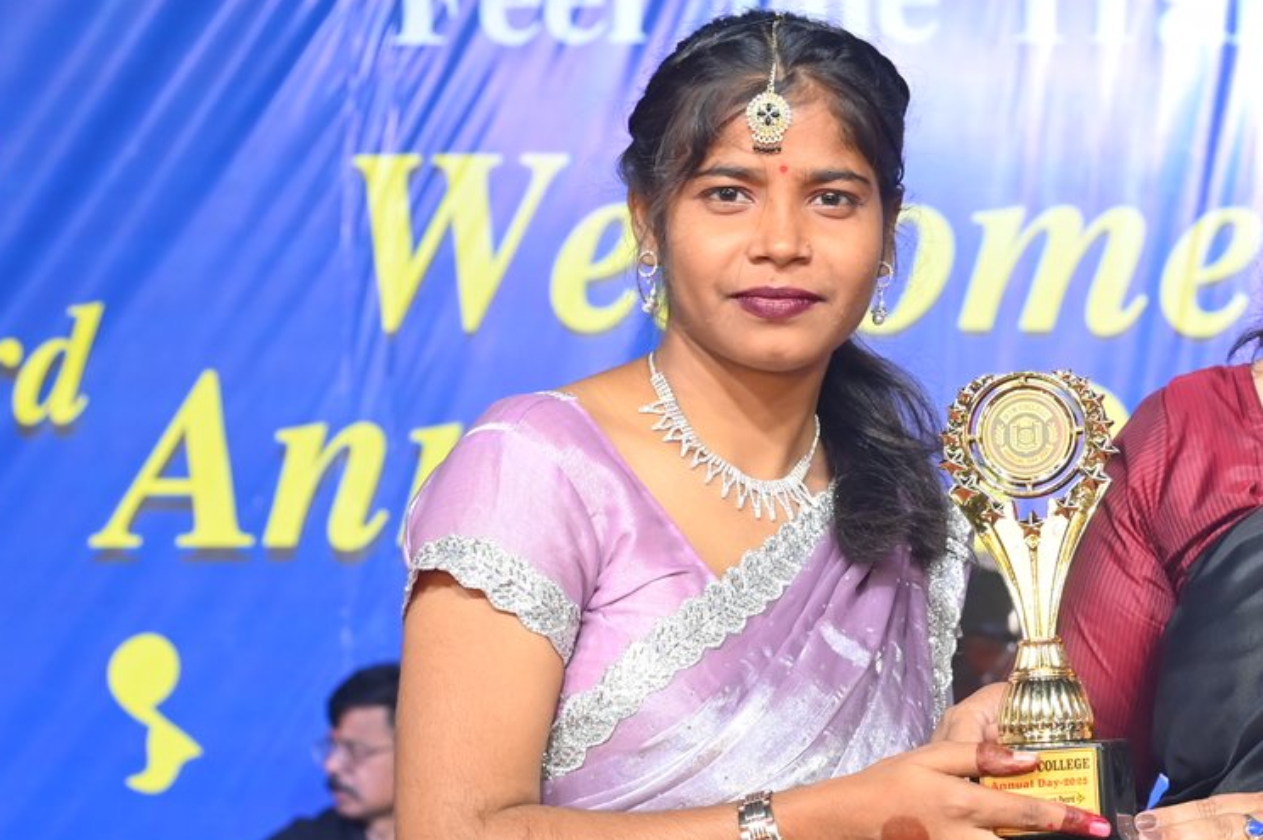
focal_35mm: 98
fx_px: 3436
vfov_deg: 13.9
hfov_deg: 20.5
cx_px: 1073
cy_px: 668
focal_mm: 38
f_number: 4
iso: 800
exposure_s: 1/100
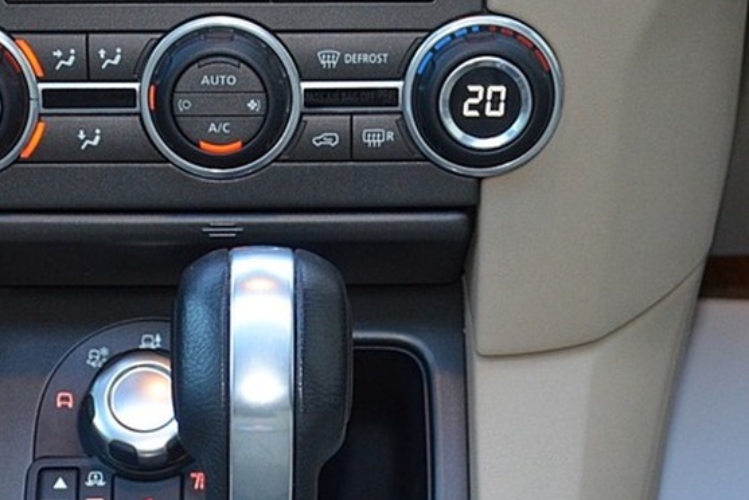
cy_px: 567
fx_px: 2290
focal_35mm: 110
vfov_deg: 12.2
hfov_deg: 18.5
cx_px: 257
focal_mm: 32
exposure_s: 1/60
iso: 1100
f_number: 4.2
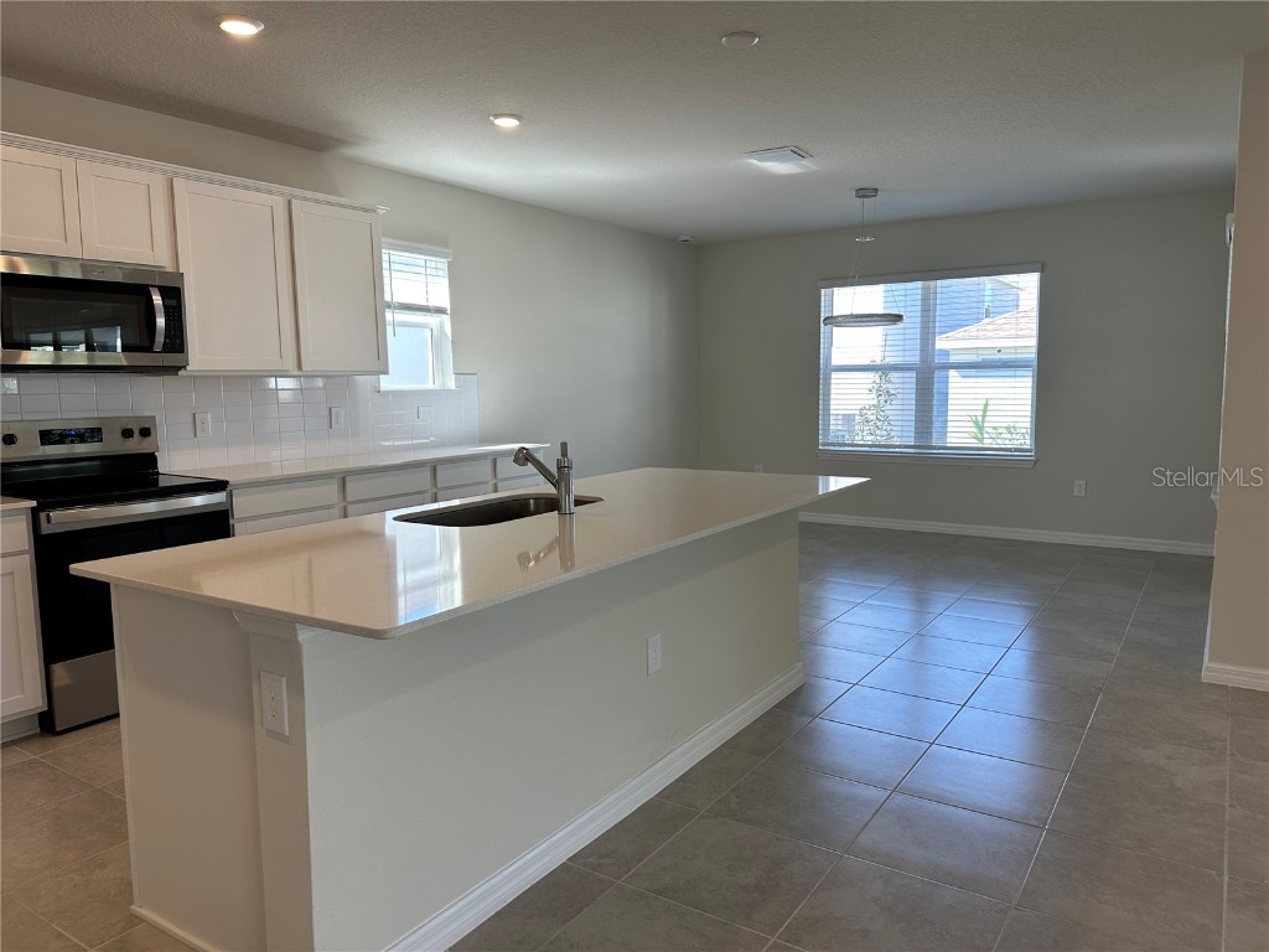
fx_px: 880
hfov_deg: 71.6
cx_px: 634
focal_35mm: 24
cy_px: 476
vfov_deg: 56.8
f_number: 1.78
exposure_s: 1/165
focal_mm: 6.86
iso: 80
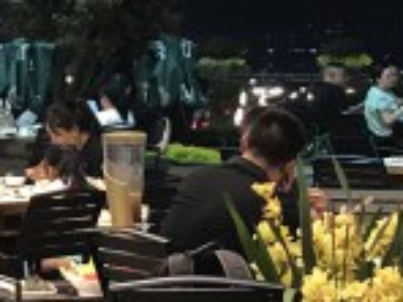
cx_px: -172
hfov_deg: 12.5
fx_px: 1758
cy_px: 16
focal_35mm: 151
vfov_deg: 9.8
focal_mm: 4
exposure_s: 1/17
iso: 100
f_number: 1.8
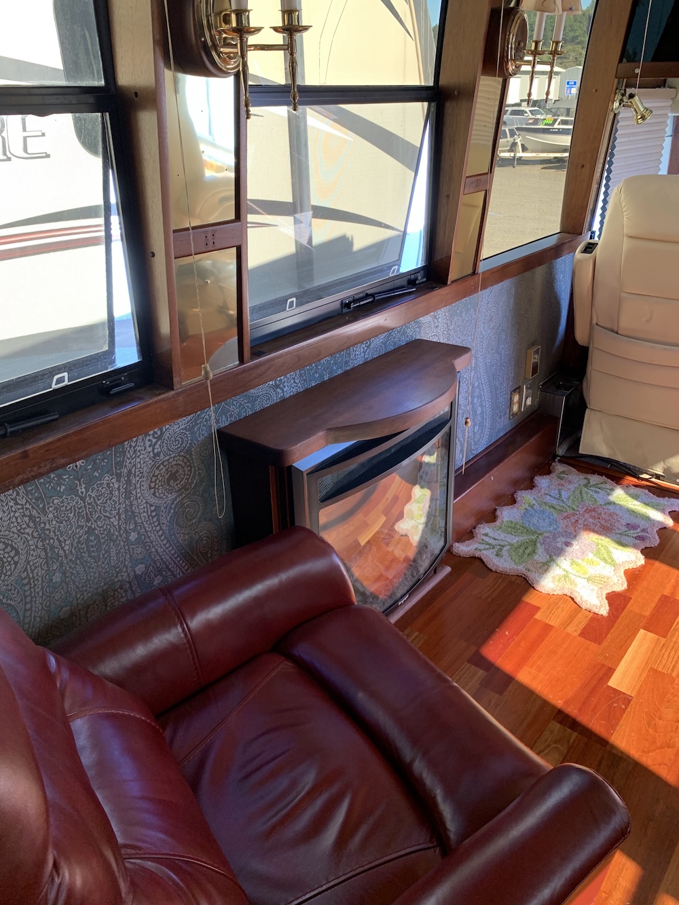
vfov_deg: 67.3
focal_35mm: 26
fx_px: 680
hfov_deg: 53.1
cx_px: 340
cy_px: 452
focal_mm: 4.25
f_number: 1.8
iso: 100
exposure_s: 1/60
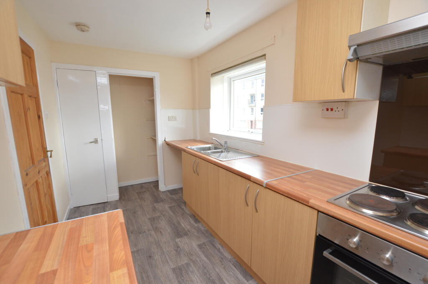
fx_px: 178
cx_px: 214
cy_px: 142
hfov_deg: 100.4
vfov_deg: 77.2
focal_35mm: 15
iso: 400
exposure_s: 1/100
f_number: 5
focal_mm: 10
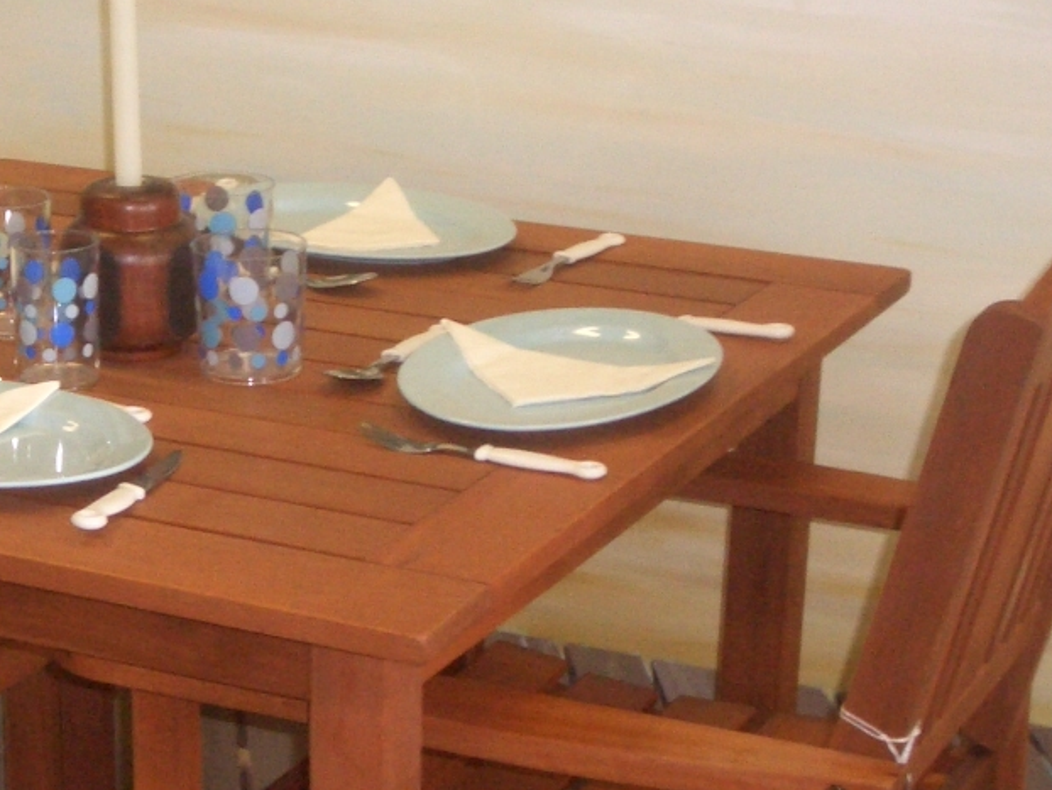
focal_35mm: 107
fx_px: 3253
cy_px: 443
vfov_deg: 13.8
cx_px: 211
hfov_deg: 18.2
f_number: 4.6
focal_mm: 6.9
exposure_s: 1/40
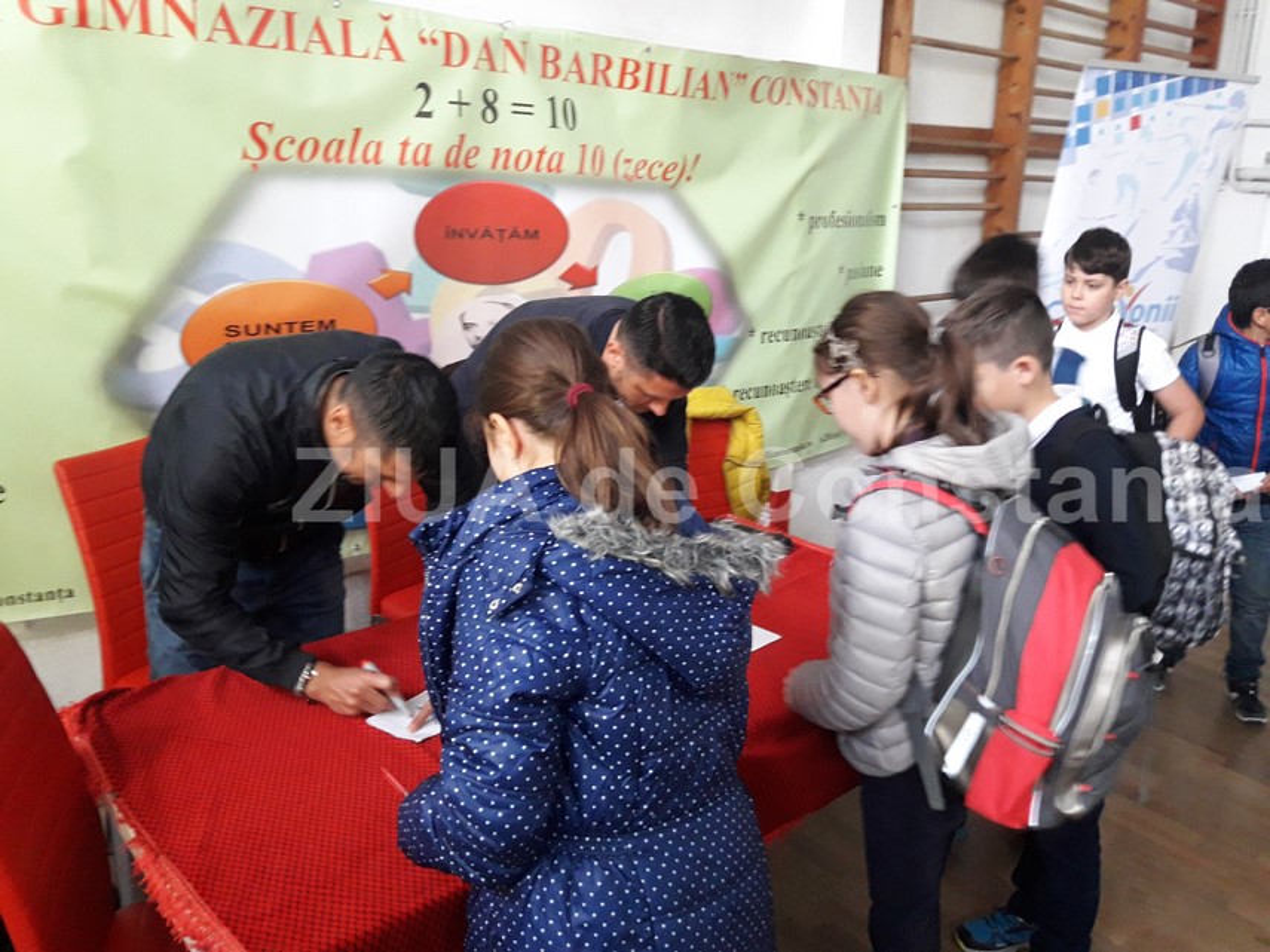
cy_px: 476
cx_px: 635
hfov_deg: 63.5
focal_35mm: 28
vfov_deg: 49.7
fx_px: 1027
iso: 320
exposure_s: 1/17
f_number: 1.9
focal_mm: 3.7
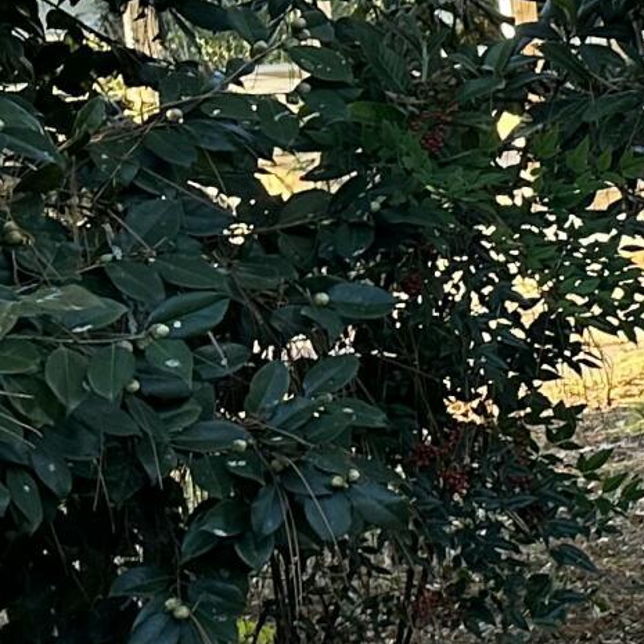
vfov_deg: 12.7
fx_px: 2884
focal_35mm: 137
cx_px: 1989
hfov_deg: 9.6
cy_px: 175
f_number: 1.78
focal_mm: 6.86
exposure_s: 1/166
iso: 100
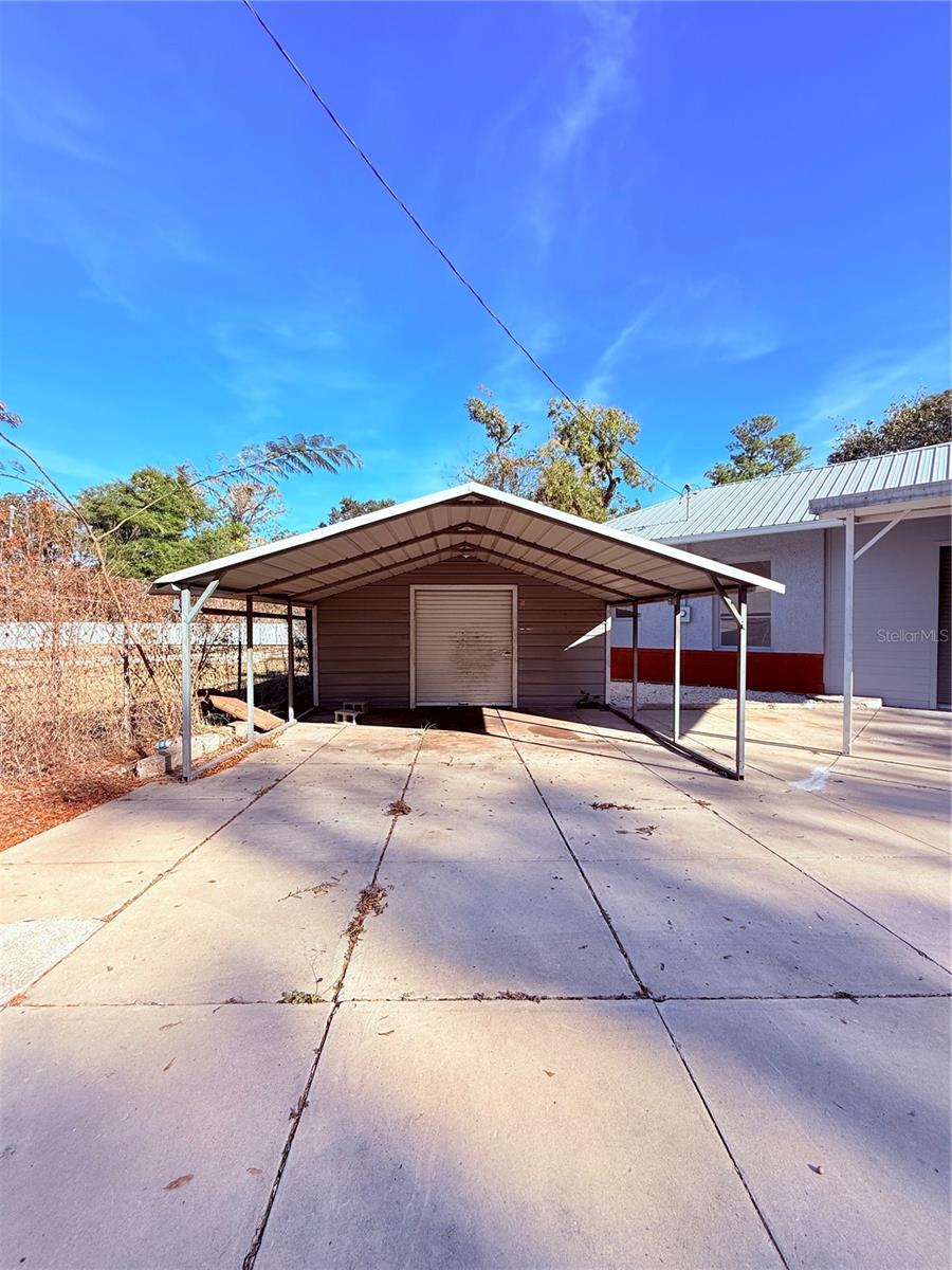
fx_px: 513
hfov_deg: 85.7
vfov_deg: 102.1
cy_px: 635
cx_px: 476
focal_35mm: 14
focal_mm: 2.22
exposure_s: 1/1050
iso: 50
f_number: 2.2
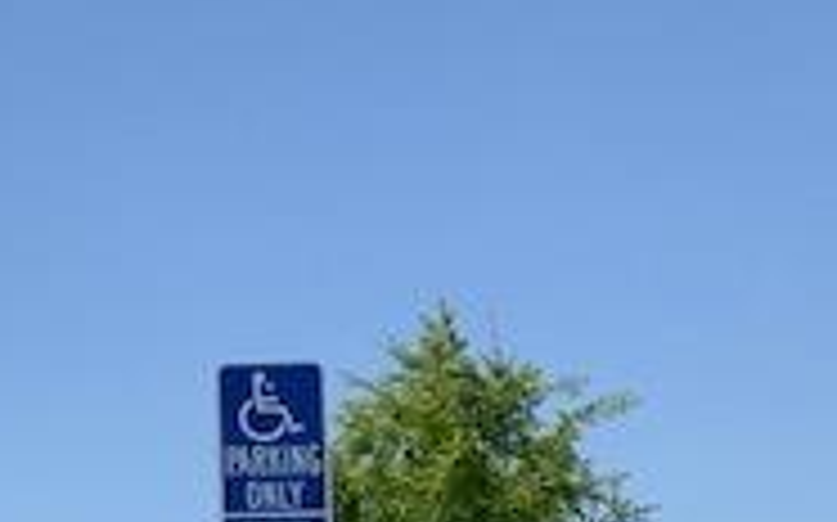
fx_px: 2166
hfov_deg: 19.6
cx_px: -346
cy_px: 648
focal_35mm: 95
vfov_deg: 13.3
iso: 25
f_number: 1.8
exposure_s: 1/4098
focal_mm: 4.25
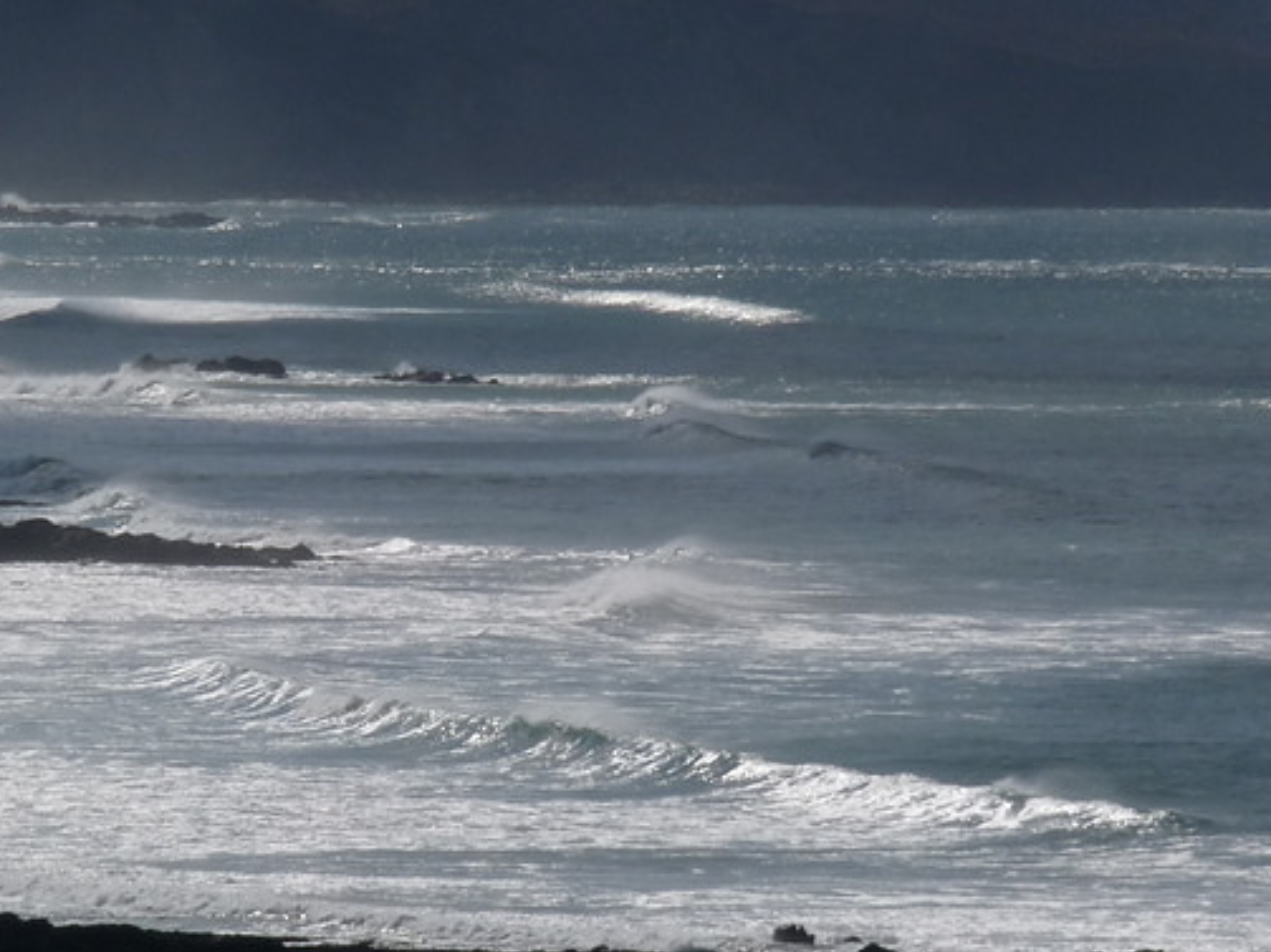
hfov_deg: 3.3
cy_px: 592
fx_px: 21805
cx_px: 334
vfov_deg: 2.5
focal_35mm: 594
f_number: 8
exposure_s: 1/1300
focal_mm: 48.6
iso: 100
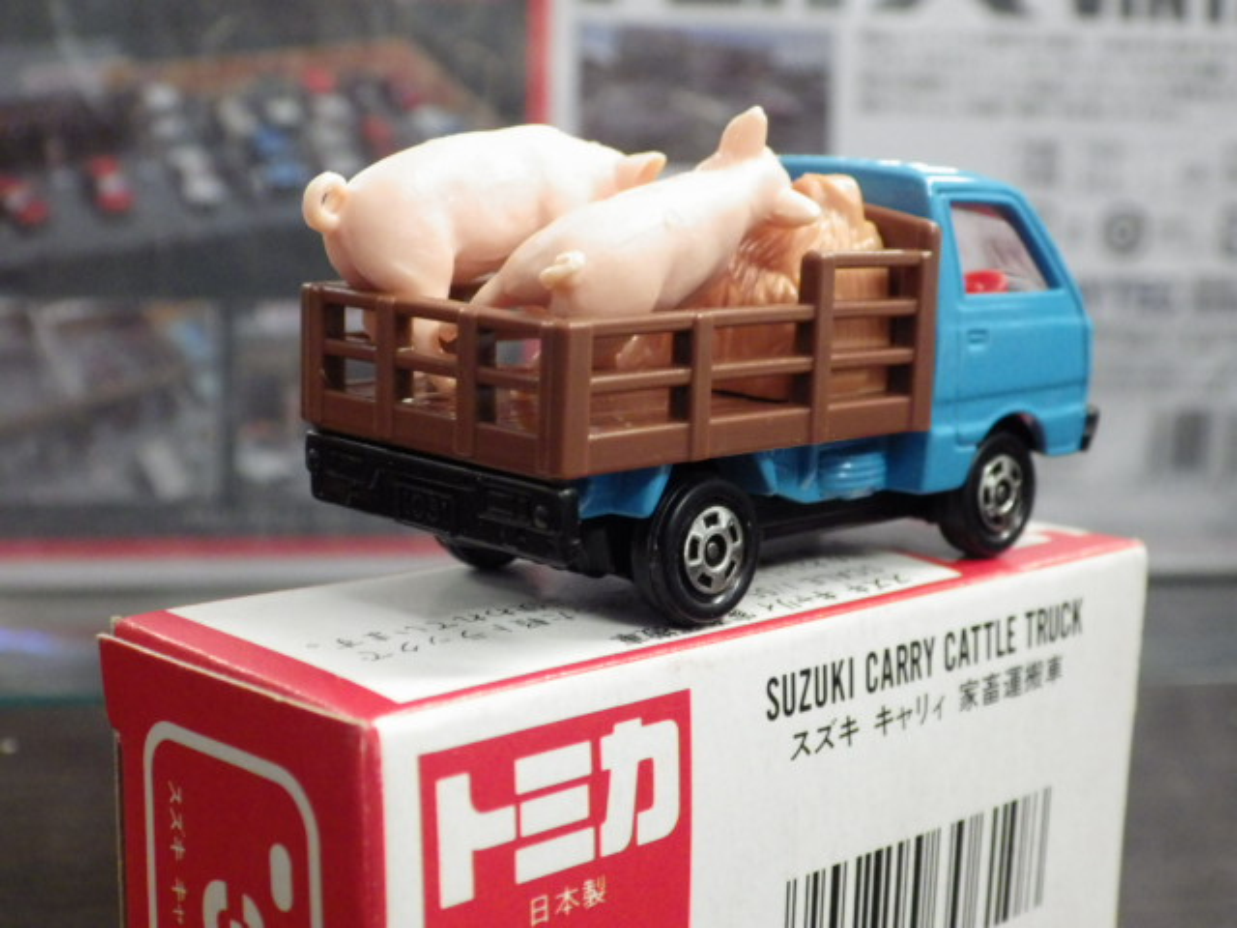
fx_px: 2108
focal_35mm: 59
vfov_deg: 24.8
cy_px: 464
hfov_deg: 32.7
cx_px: 618
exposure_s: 1/30
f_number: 4
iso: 800
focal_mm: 10.7
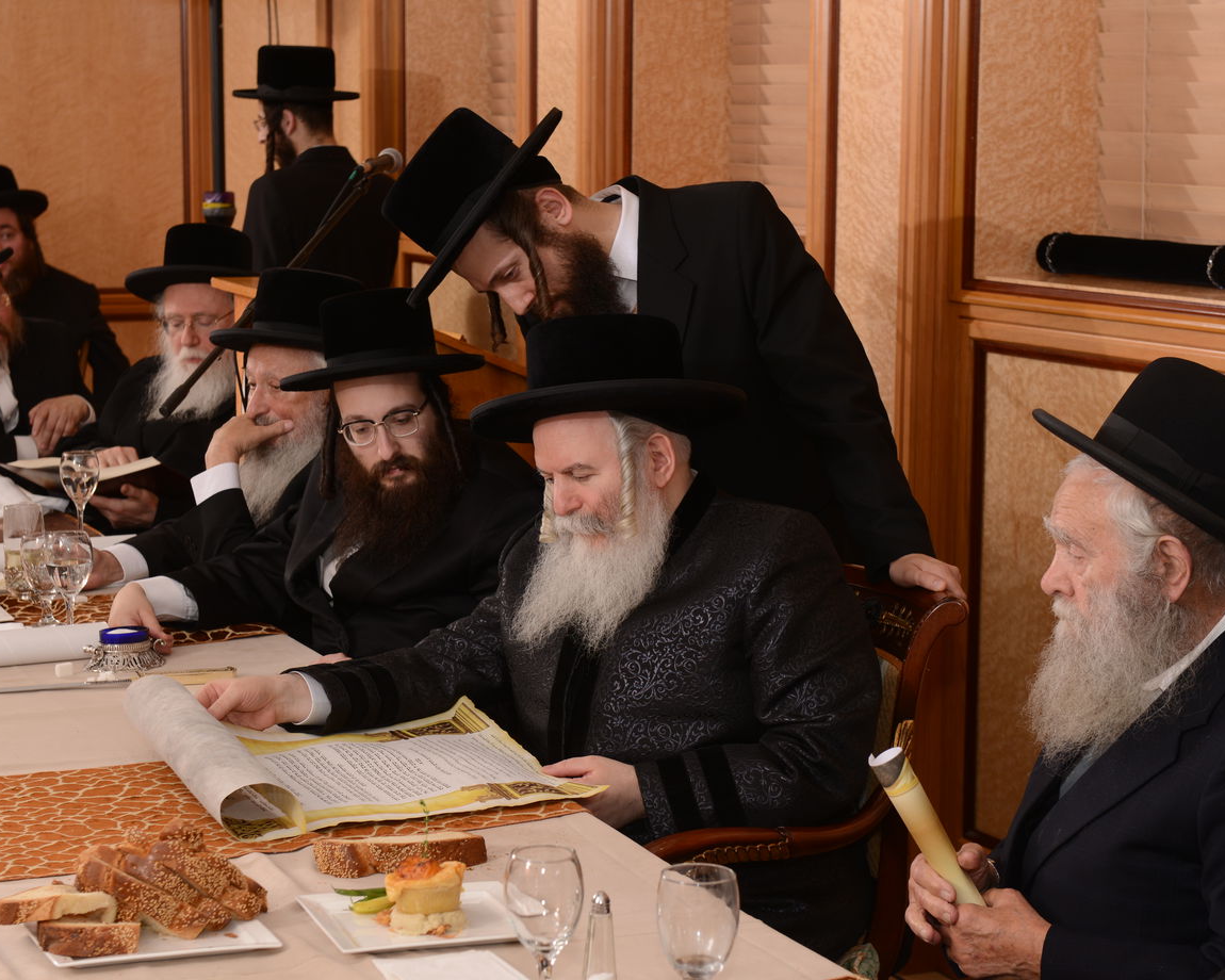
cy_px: 488
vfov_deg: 19.2
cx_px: 543
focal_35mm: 80
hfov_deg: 23.8
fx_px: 2900
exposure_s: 1/160
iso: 400
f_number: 7.1
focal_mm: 70
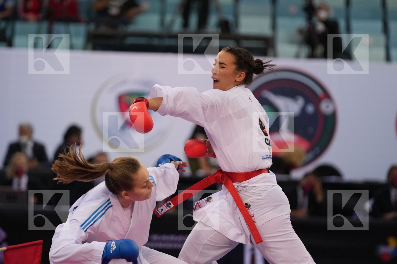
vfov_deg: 4.9
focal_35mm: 283
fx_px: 3121
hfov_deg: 7.3
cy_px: 132
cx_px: 198
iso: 2000
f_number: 2.8
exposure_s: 1/1000
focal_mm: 189
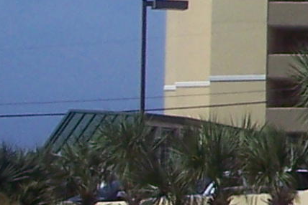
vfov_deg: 4.7
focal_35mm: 284
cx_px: 877
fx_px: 2431
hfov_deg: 6.7
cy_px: -336
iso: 100
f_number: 5.6
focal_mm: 8
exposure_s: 1/750
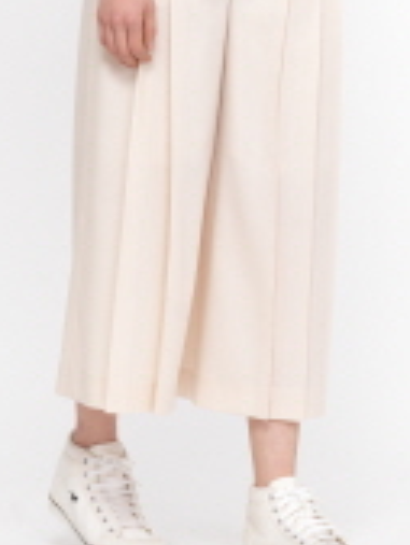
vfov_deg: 8.8
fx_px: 3470
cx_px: 142
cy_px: -258
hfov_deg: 6.8
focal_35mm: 220
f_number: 9
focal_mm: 80
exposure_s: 1/250
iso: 100
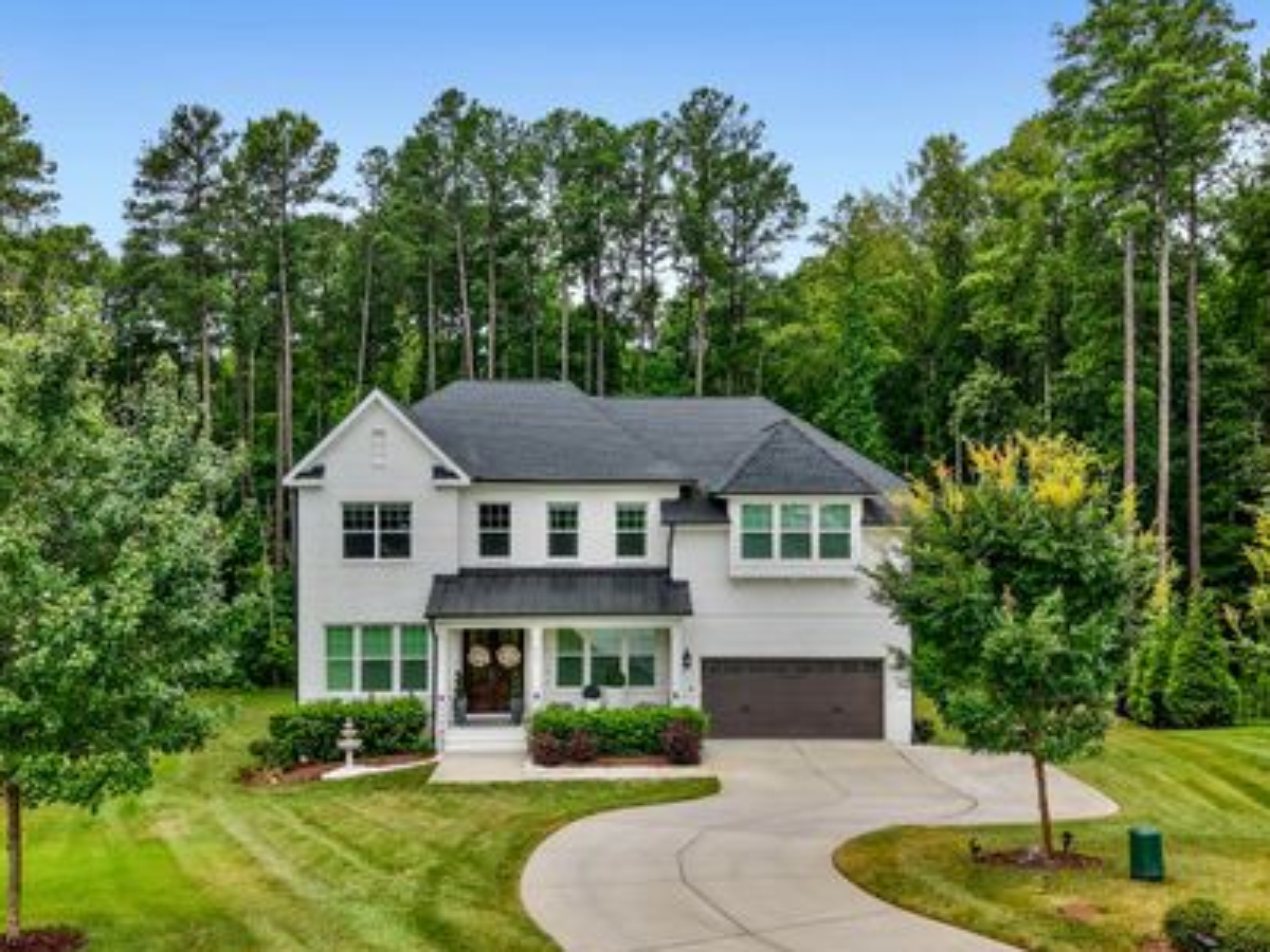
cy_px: 512
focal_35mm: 30
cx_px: 629
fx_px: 1101
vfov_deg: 46.8
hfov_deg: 60.0
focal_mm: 8.67
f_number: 1.8
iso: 100
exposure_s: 1/200
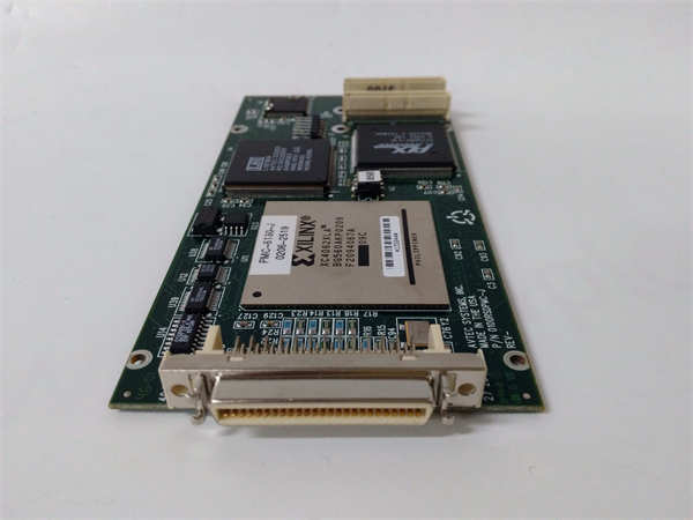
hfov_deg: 65.3
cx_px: 346
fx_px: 541
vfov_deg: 51.4
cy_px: 260
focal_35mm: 27
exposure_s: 1/33
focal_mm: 3.79
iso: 362
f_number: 2
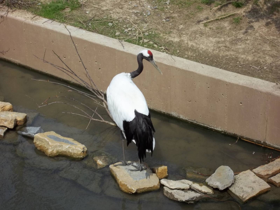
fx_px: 777
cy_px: 105
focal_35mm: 96
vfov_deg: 15.4
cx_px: 140
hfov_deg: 20.4
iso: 64
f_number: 5.2
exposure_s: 1/400
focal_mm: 17.1
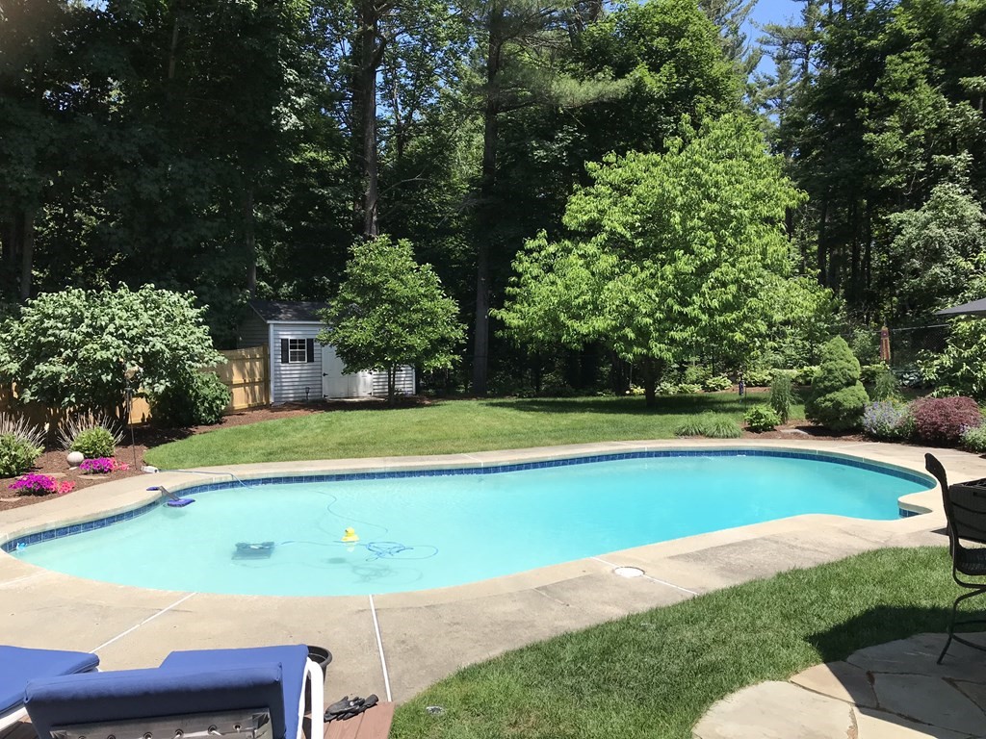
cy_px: 370
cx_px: 493
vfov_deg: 49.7
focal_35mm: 28
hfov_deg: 63.4
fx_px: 798
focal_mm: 3.99
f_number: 1.8
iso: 20
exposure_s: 1/2179
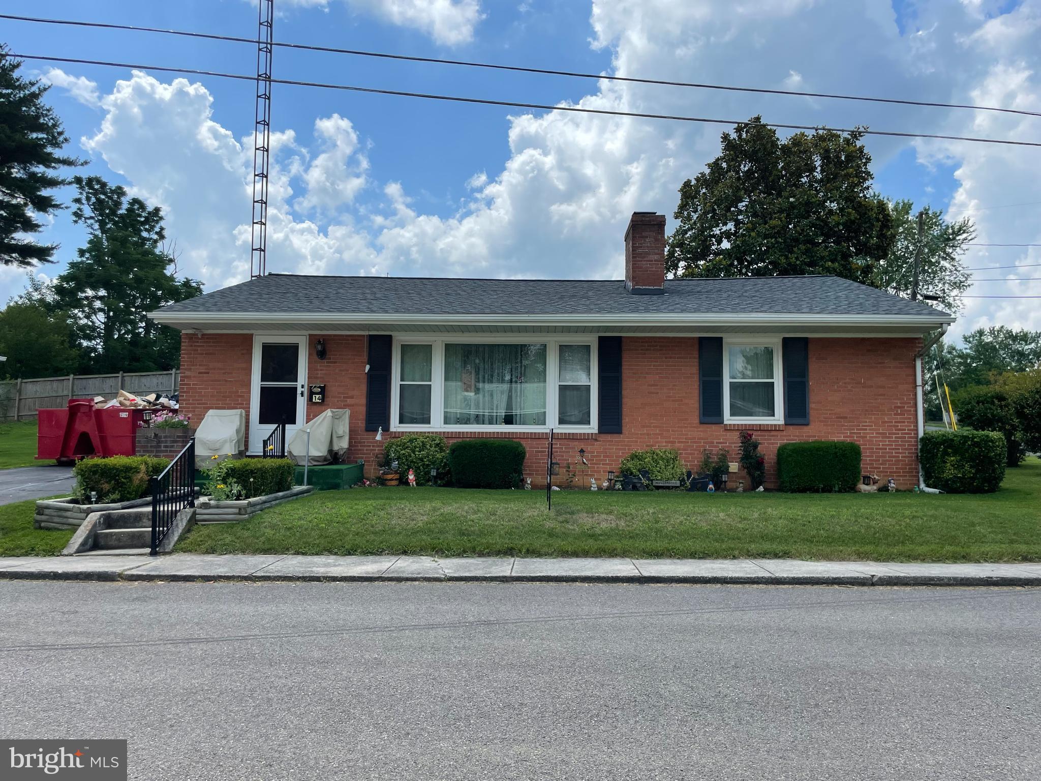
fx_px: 782
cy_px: 390
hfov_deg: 67.3
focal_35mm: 26
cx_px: 520
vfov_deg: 53.1
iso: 32
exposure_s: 1/5051
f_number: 1.6
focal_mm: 4.2
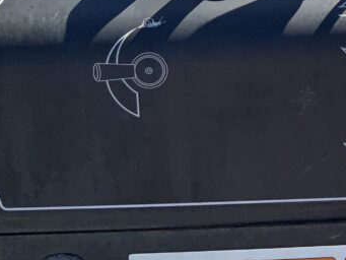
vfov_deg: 15.6
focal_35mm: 87
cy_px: -129
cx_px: 419
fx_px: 870
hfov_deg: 20.9
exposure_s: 1/1412
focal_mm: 3
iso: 16
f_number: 1.8
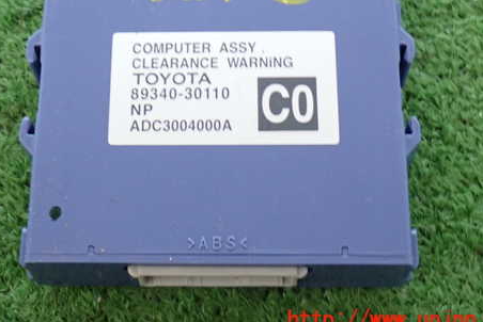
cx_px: 208
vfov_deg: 17.0
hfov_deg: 25.3
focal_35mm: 80
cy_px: 94
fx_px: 1074
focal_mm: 10.35
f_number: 3.5
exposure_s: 1/20
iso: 800
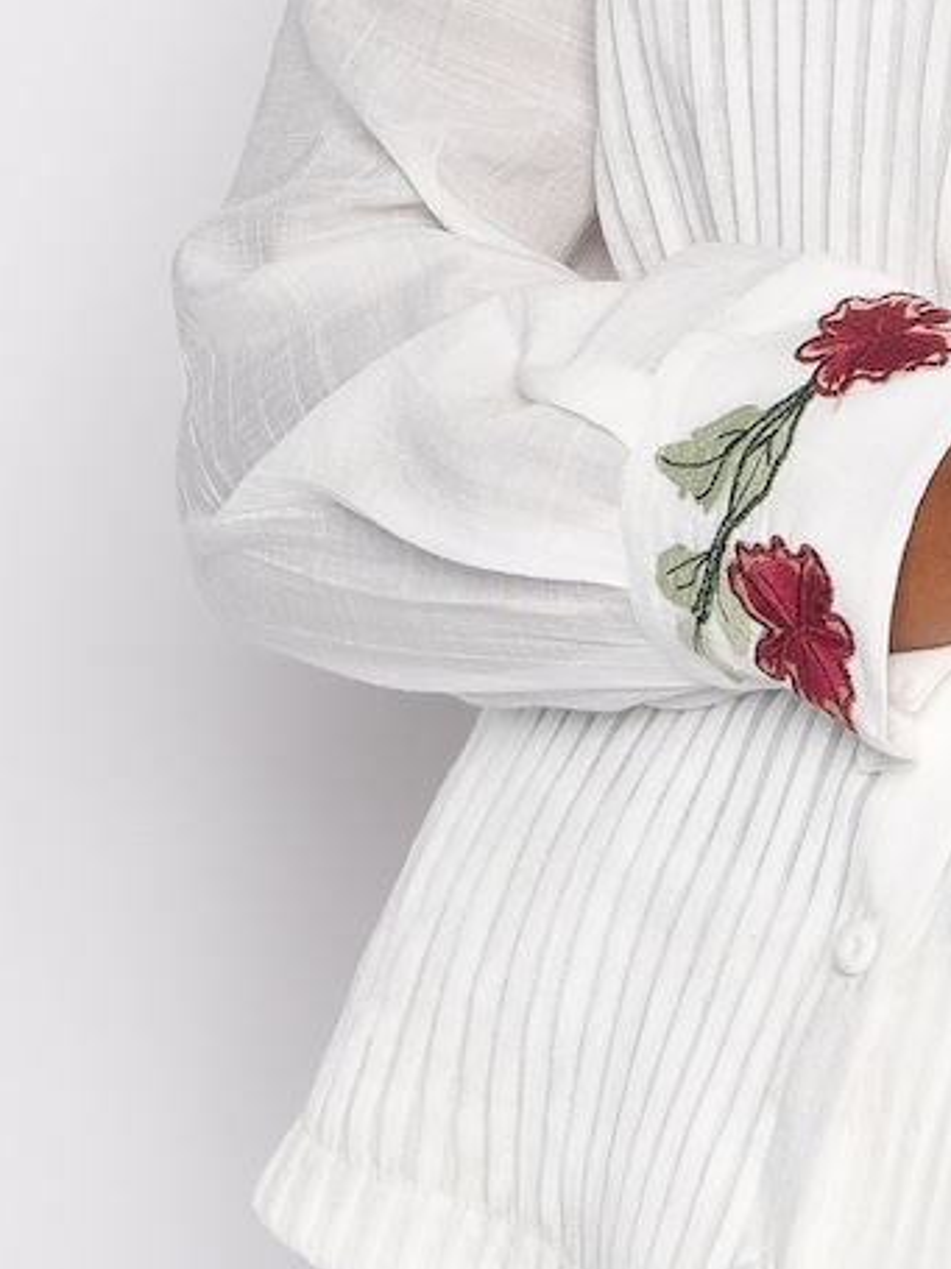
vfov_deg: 8.3
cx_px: 1196
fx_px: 8722
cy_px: 240
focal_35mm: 238
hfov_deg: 6.2
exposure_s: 1/160
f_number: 7.1
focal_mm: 50
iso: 200
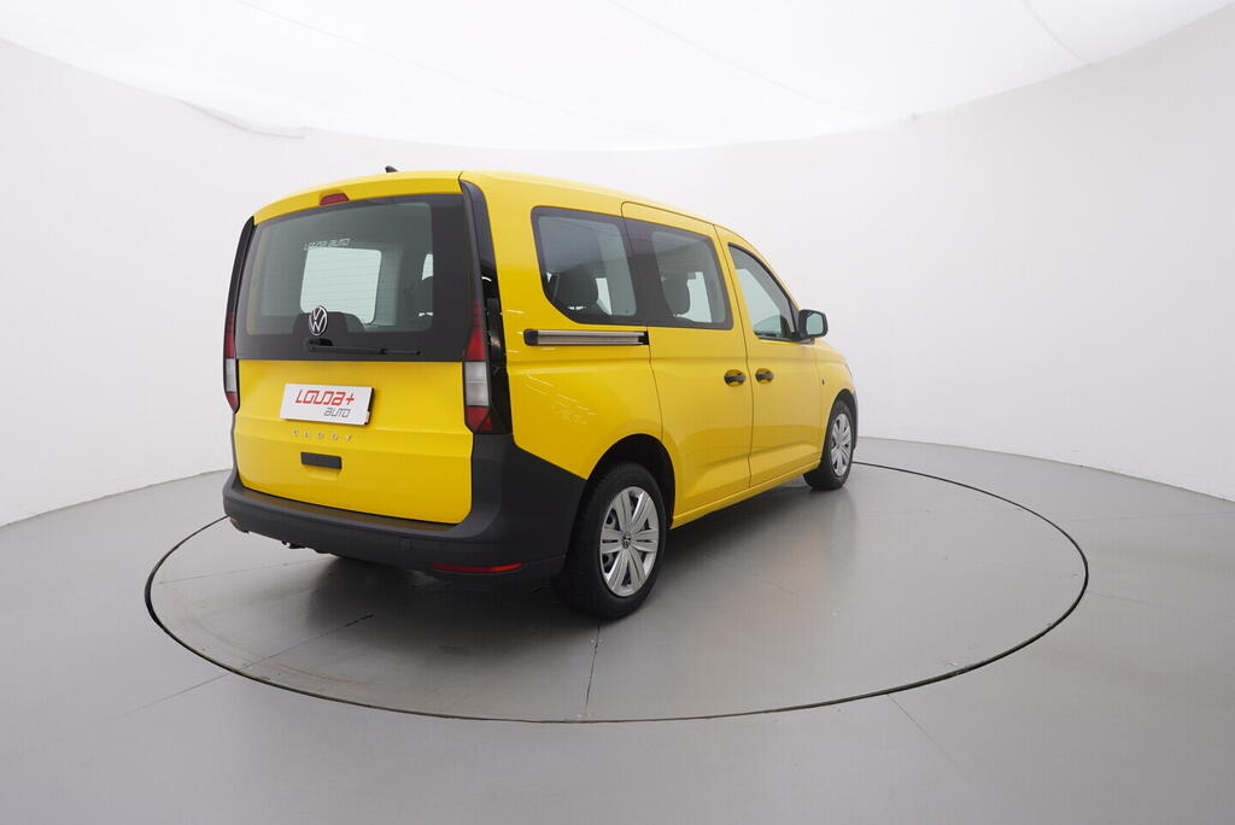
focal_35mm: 22
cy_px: 412
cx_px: 618
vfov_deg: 56.2
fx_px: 772
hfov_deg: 77.3
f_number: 5
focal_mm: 15
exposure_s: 1/80
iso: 200
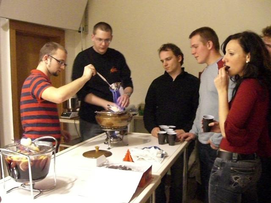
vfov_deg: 37.7
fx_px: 297
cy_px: 102
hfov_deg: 49.0
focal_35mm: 38
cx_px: 136
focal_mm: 6.3
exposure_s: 1/20
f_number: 3.1
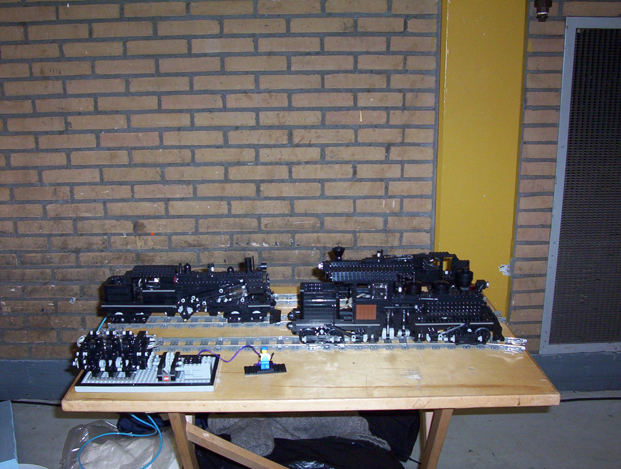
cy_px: 234
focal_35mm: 43
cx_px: 310
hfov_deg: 43.8
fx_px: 773
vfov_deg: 33.7
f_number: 2.73
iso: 140
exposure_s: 1/60
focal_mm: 5.77
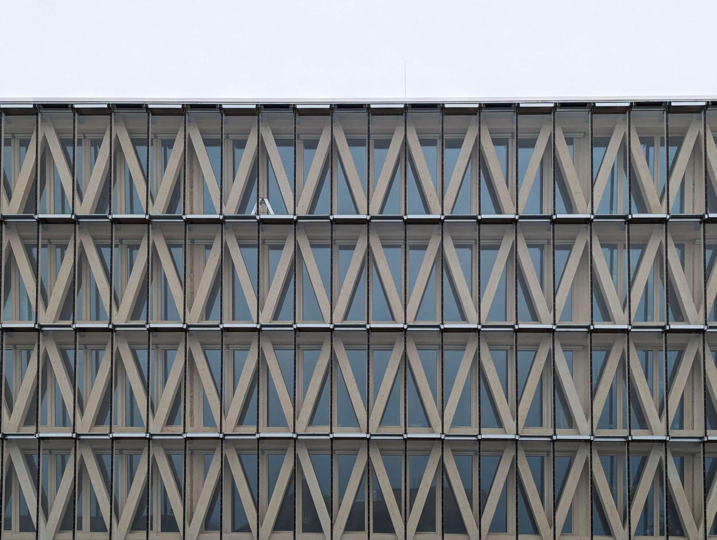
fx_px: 996
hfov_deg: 39.6
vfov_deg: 30.3
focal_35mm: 48
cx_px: 358
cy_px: 270
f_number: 1.85
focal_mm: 6.81
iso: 51
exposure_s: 1/853
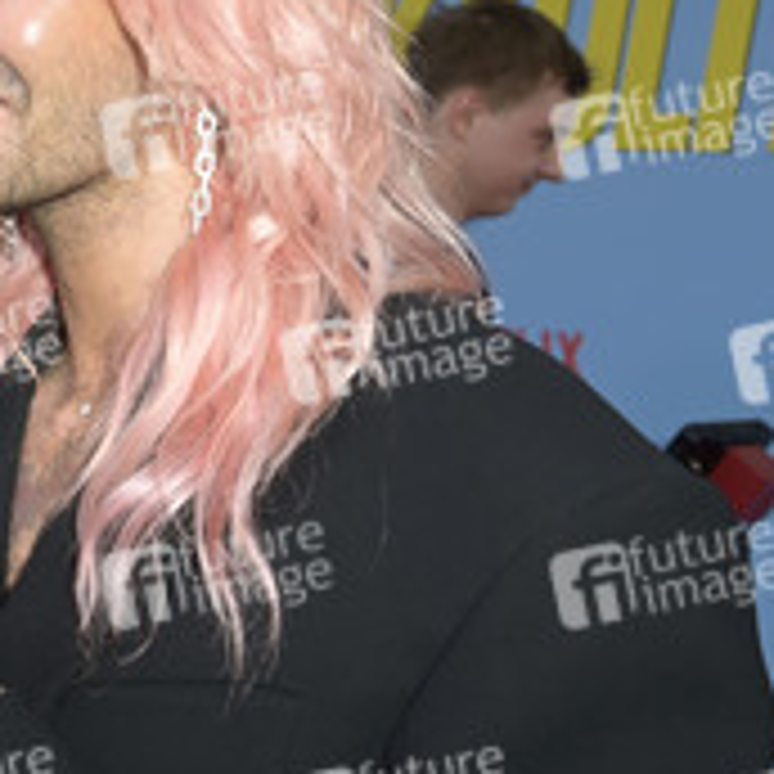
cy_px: 238
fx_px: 2707
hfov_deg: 15.6
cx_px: -173
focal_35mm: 107
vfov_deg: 16.2
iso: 640
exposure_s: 1/200
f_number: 7.1
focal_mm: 48
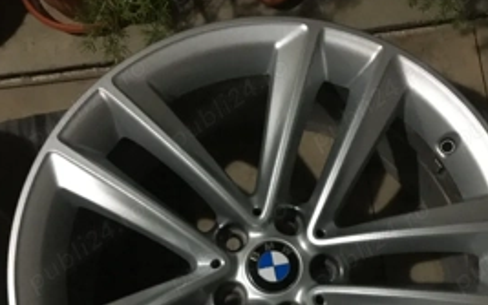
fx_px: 612
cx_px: 265
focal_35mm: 46
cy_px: 268
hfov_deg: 43.4
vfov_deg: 27.1
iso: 320
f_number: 2.2
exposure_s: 1/17
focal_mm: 4.15
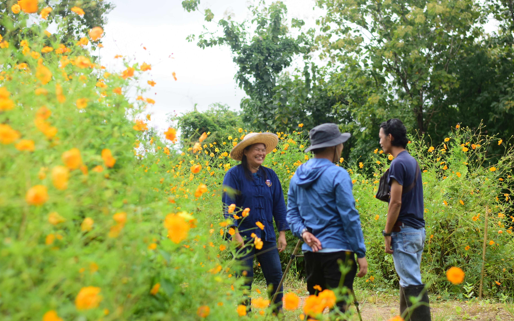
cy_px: 161
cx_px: 258
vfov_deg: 16.9
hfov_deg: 26.8
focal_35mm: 77
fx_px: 1079
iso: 160
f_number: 2.8
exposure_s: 1/1250
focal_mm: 50
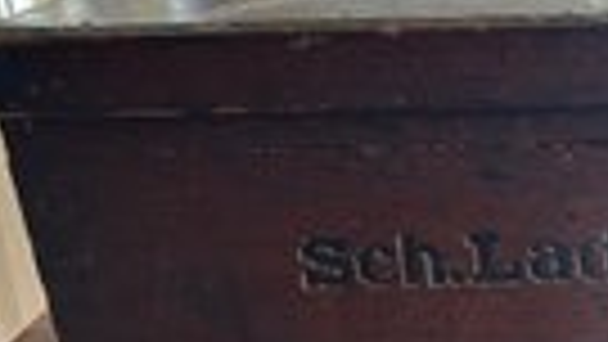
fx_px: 1161
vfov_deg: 16.7
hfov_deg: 26.6
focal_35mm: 72
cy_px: 250
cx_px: 696
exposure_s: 1/60
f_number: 1.5
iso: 160
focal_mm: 5.7
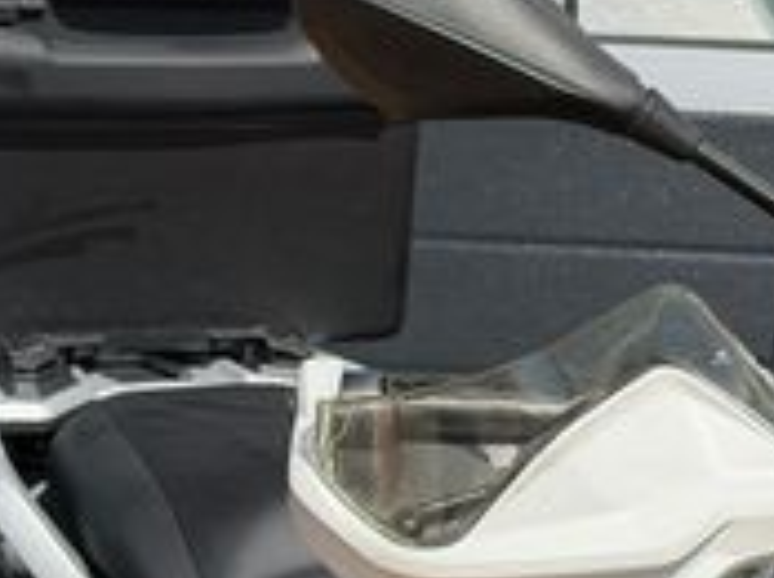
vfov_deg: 8.3
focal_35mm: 177
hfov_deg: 10.6
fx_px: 3952
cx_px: 1303
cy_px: 760
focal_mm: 6.76
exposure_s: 1/4878
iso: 80
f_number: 1.78
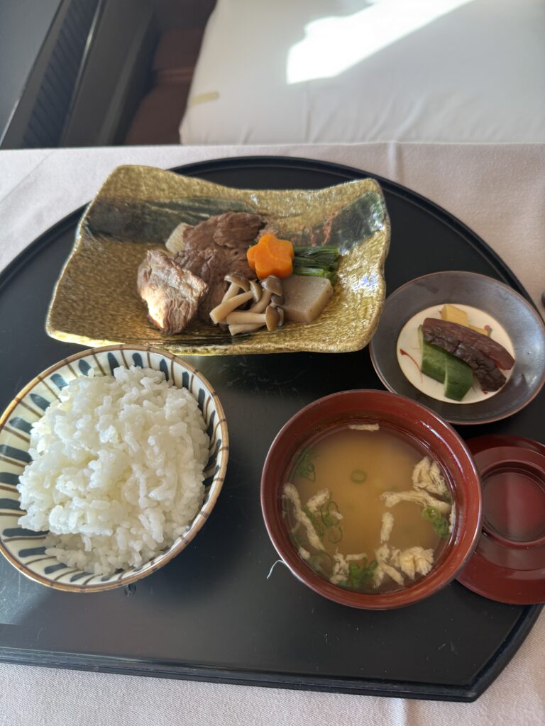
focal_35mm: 24
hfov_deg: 56.8
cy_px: 363
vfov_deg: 71.6
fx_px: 504
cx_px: 272
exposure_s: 1/121
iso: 100
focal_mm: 6.76
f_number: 1.78
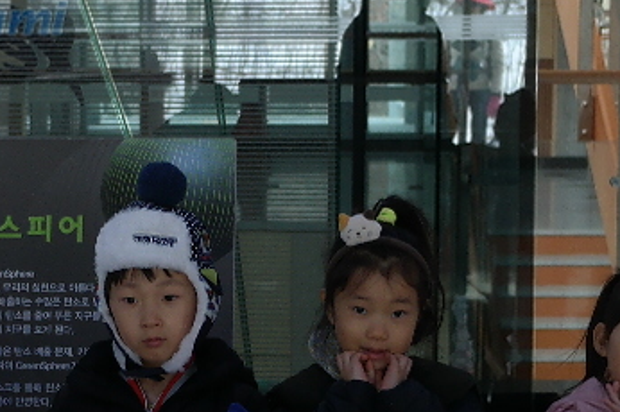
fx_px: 2581
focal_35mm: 150
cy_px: 313
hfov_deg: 13.7
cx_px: 195
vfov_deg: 9.1
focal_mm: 20
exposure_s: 1/40
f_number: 3.5
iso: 200
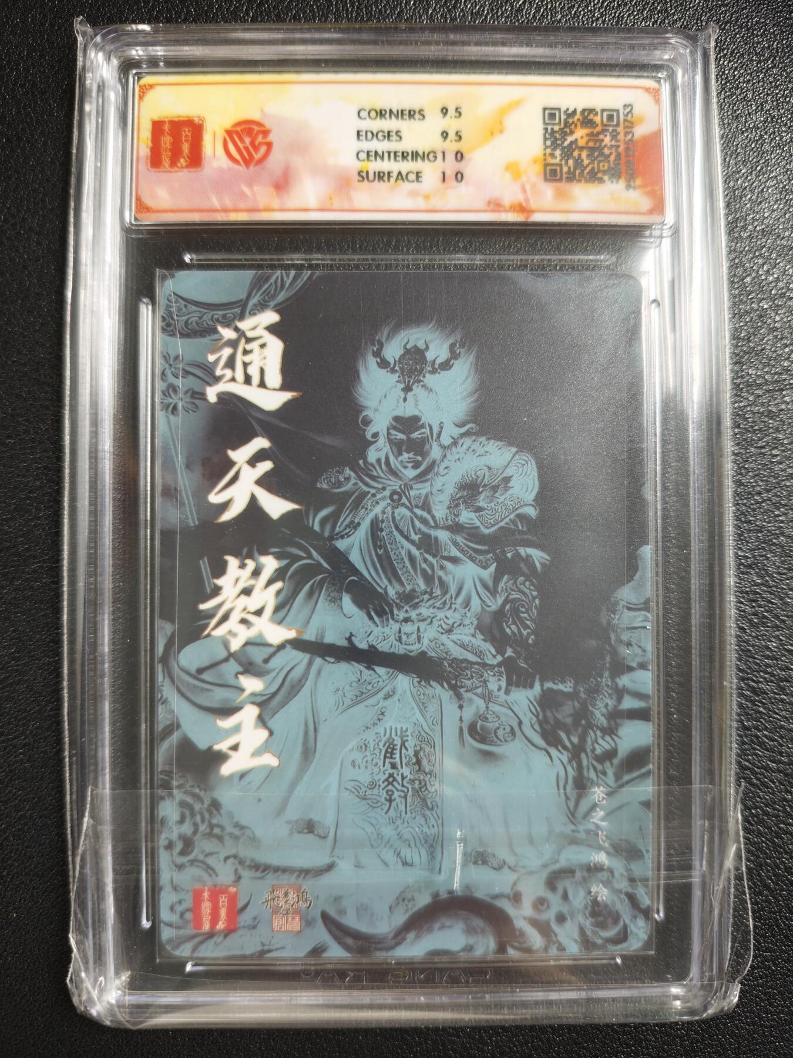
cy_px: 529
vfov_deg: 67.3
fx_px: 794
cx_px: 396
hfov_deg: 53.1
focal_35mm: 26
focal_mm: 4.94
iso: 500
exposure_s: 1/50
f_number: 1.5
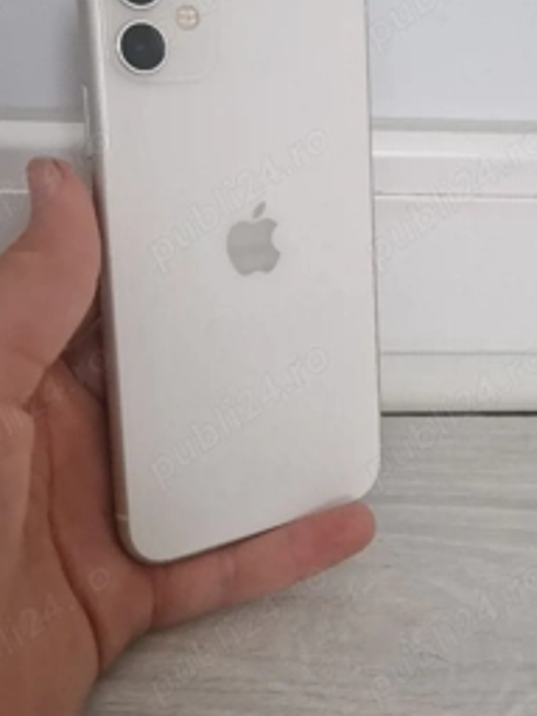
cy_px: 229
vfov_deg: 50.3
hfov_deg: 39.6
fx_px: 745
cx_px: 294
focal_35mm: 36
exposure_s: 1/120
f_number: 1.8
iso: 64
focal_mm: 5.4
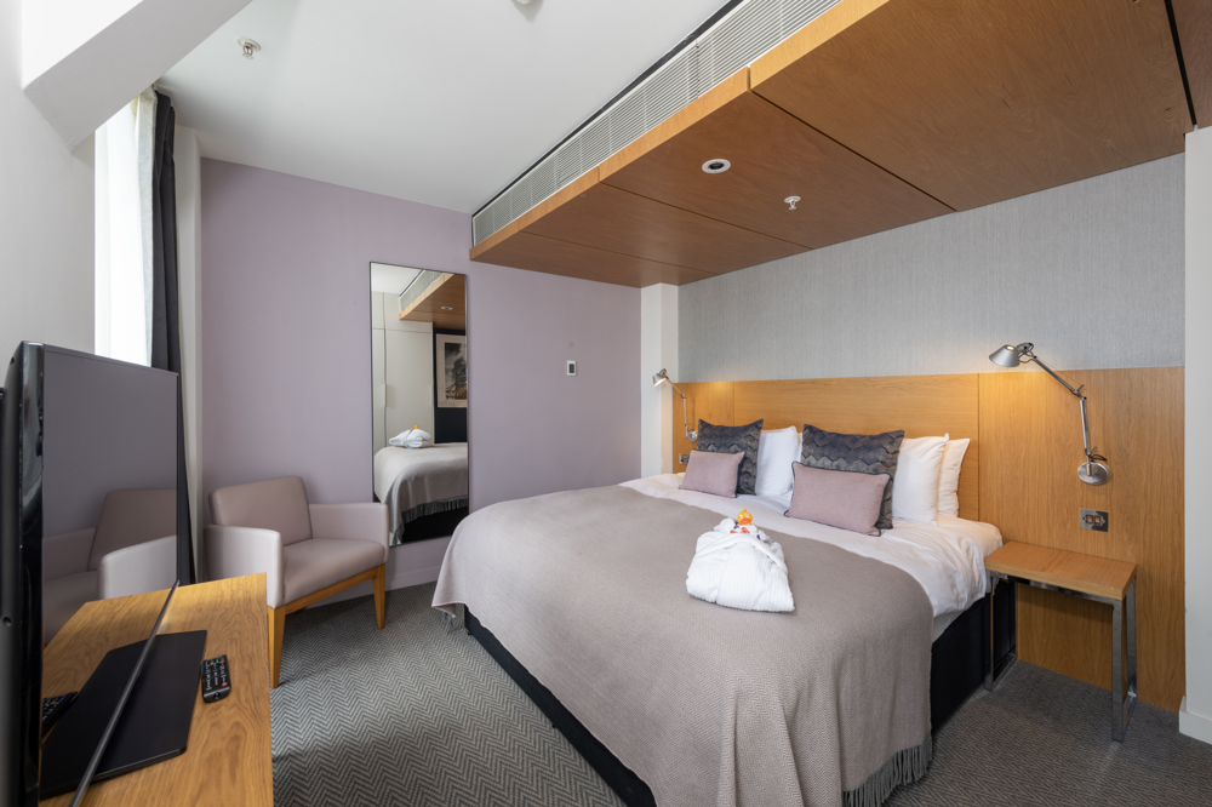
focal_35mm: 14
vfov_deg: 81.2
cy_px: 404
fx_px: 471
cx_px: 606
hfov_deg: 104.3
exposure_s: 1/1.25
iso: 100
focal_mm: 14
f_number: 16
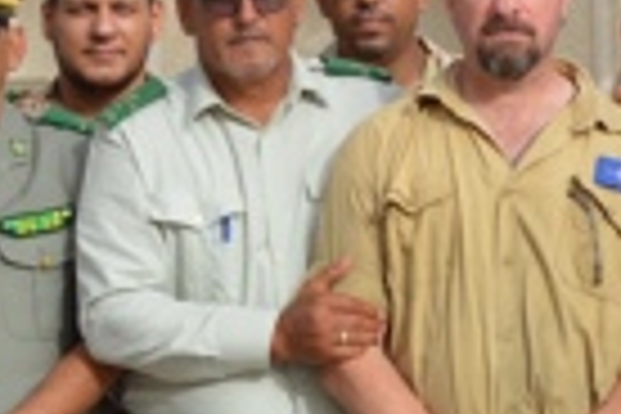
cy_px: 76
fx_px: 4191
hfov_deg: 8.5
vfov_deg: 5.6
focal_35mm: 243
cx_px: 360
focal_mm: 26
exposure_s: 1/200
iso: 100
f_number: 7.1
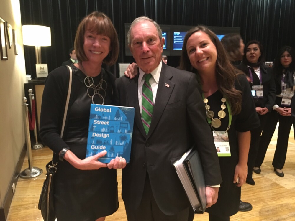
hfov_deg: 61.7
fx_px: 247
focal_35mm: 29
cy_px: 110
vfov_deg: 48.2
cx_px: 148
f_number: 2.2
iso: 160
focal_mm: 4.15
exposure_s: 1/4
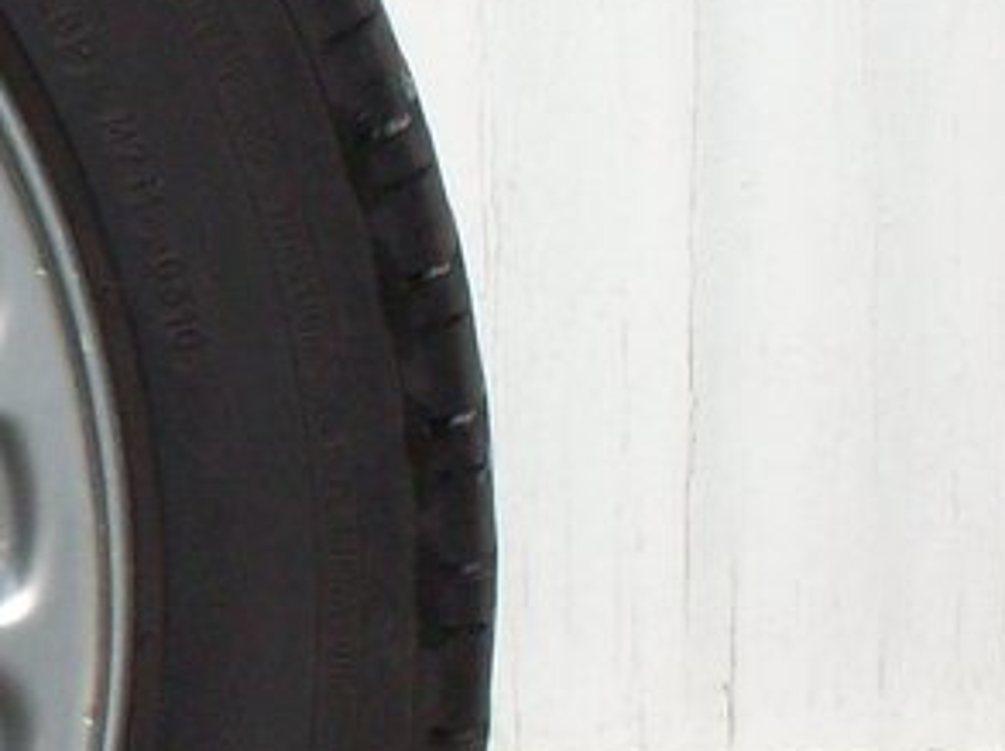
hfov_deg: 4.4
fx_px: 12846
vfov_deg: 3.3
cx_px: -960
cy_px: 449
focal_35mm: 443
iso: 80
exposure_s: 1/260
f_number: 8.5
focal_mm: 18
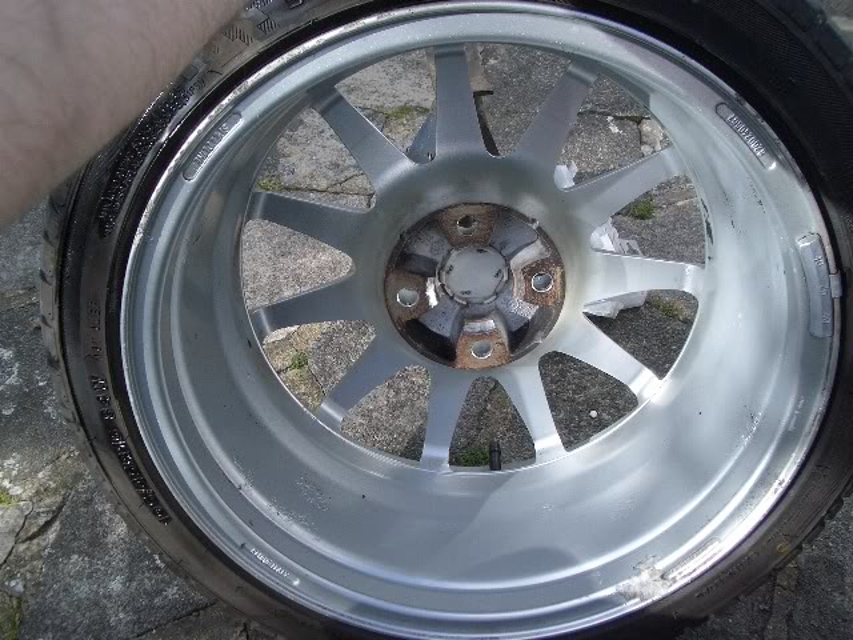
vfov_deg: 40.7
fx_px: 862
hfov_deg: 52.6
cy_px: 320
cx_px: 426
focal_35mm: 35
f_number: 4.3
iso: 50
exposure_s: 1/160
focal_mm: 5.8
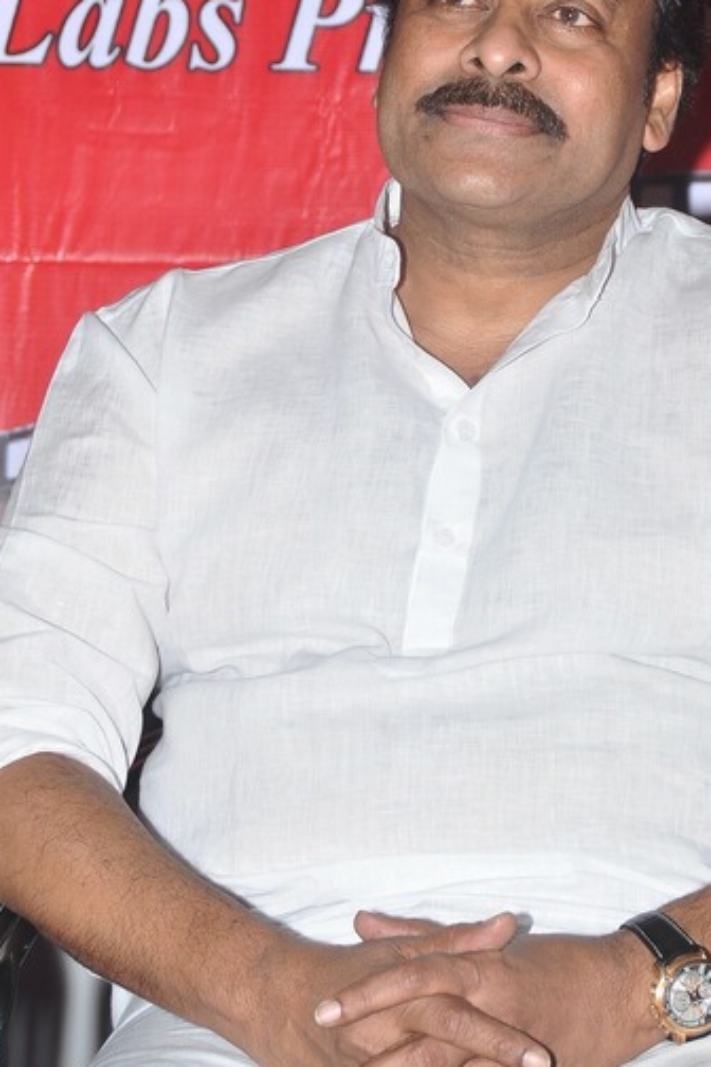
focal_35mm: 214
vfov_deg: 9.6
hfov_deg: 6.4
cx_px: 500
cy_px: 413
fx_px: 6339
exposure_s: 1/125
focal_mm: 90
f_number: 5.3
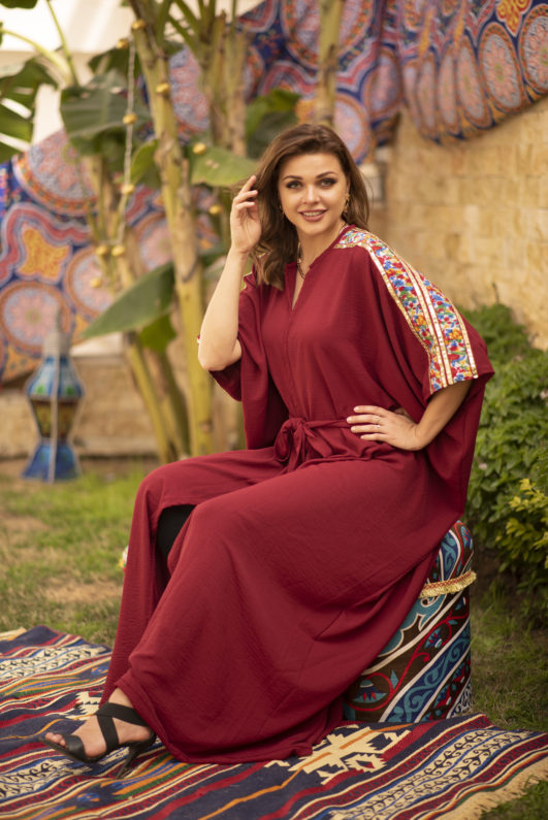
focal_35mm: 85
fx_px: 1938
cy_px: 410
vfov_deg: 23.9
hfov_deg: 16.1
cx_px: 274
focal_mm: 85
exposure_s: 1/1600
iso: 160
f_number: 1.8
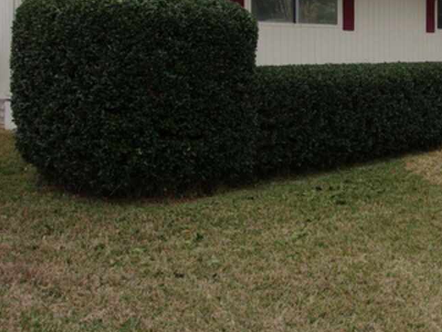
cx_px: 385
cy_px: 85
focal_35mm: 54
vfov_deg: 26.7
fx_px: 690
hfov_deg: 33.9
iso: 80
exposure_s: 1/180
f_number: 3
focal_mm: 4.9
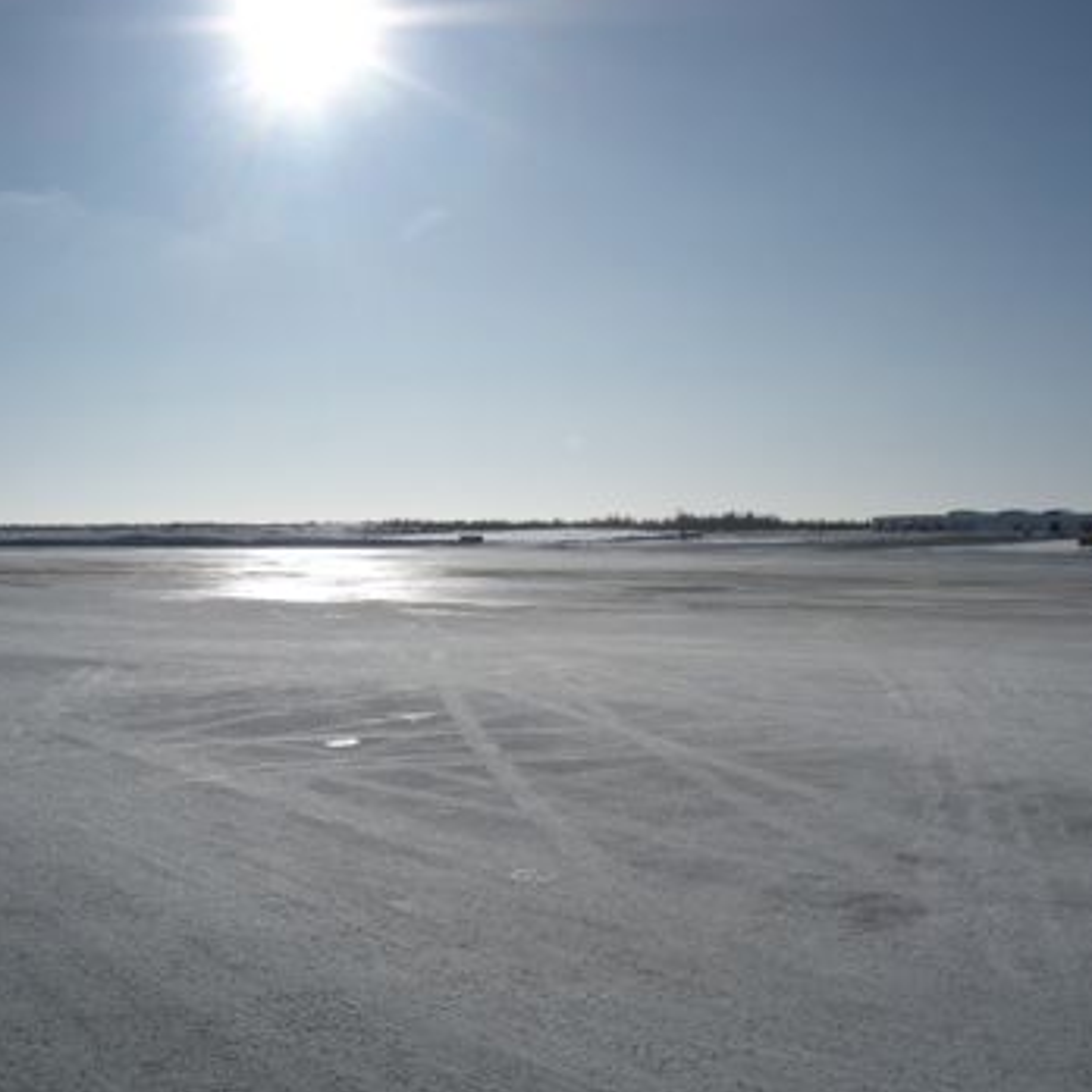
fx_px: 1535
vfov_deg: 39.2
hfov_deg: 39.0
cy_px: 544
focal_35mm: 43
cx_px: 672
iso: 64
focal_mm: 6.3
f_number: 5.6
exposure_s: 1/1500
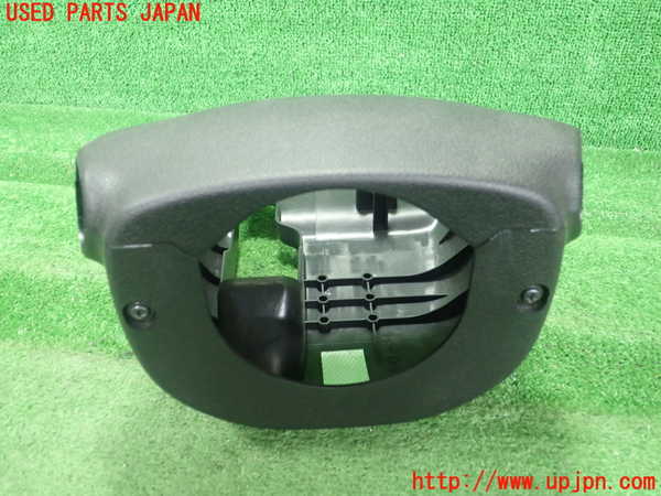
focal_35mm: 30
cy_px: 248
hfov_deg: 60.0
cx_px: 330
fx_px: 573
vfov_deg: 46.8
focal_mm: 5.5
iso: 800
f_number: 2.3
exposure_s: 1/125
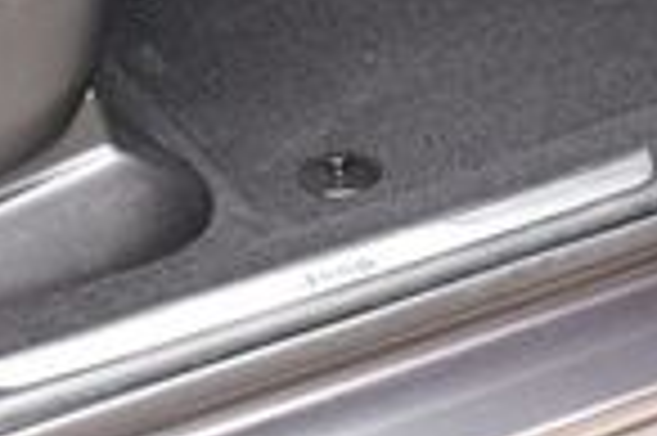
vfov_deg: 7.9
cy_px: -490
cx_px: 306
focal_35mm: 164
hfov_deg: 12.5
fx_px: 2993
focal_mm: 25
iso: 450
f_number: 6.3
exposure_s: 1/15
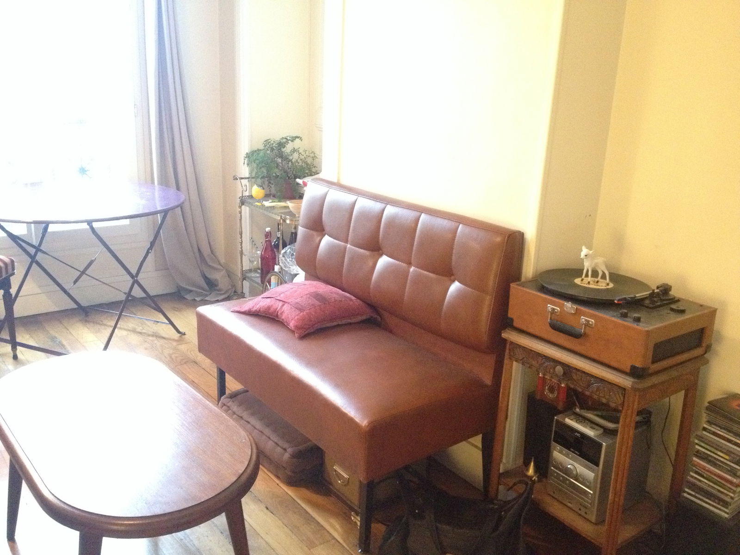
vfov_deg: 40.7
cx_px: 370
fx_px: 748
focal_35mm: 35
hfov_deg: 52.6
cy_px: 278
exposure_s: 1/15
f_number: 2.4
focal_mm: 4.28
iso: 640
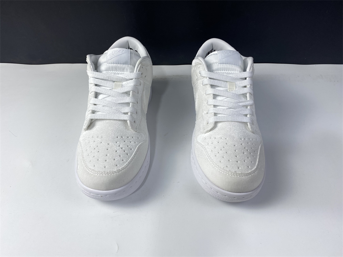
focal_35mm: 26
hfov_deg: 67.3
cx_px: 172
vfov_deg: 53.1
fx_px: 258
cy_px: 128
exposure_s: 1/100
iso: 32
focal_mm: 4.25
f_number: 1.8
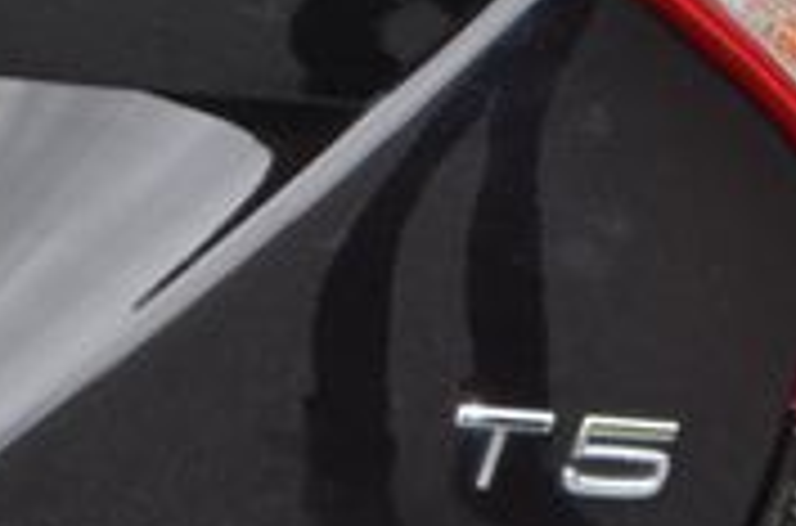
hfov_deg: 7.3
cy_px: 67
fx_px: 6219
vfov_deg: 4.8
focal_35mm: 282
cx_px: 657
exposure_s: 1/125
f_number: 5.6
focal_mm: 52
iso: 320
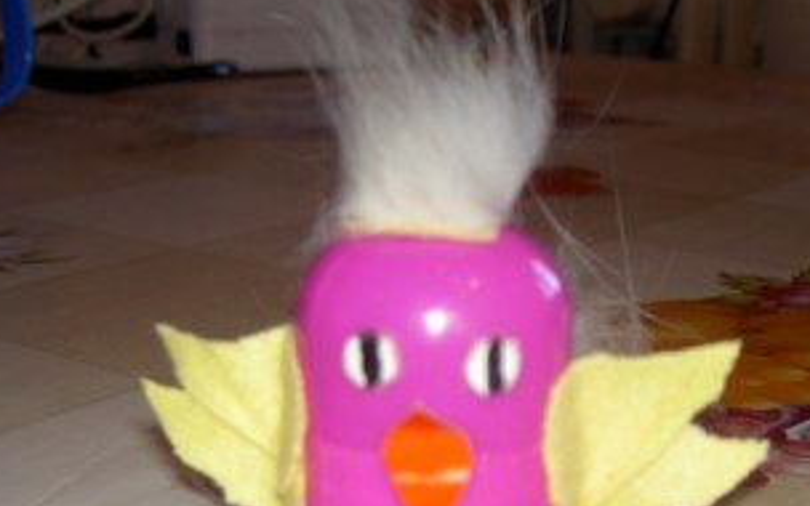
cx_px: 469
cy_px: 426
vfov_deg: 21.0
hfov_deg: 33.4
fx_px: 1347
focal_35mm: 61
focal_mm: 8
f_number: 2.8
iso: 100
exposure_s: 1/60
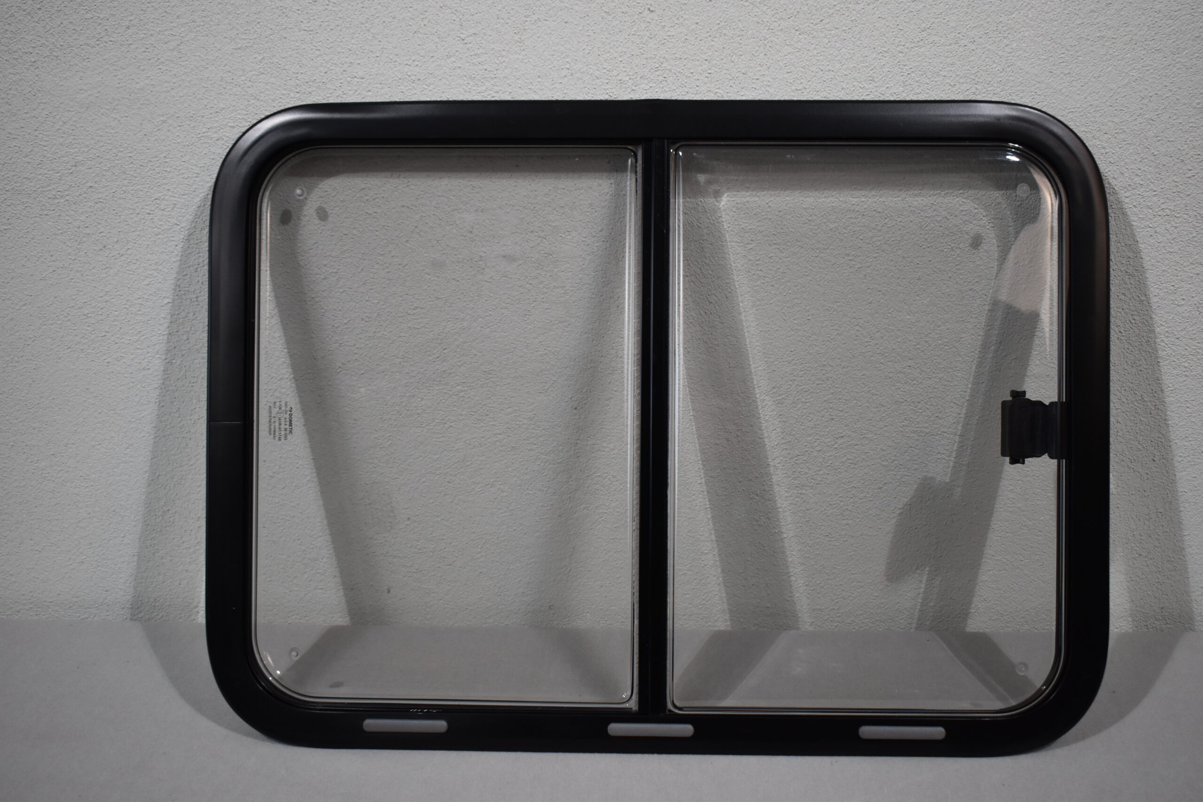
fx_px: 1353
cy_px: 401
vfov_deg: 33.0
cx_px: 602
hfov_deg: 47.9
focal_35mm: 40
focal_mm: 27
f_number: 4
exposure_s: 1/250
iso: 640
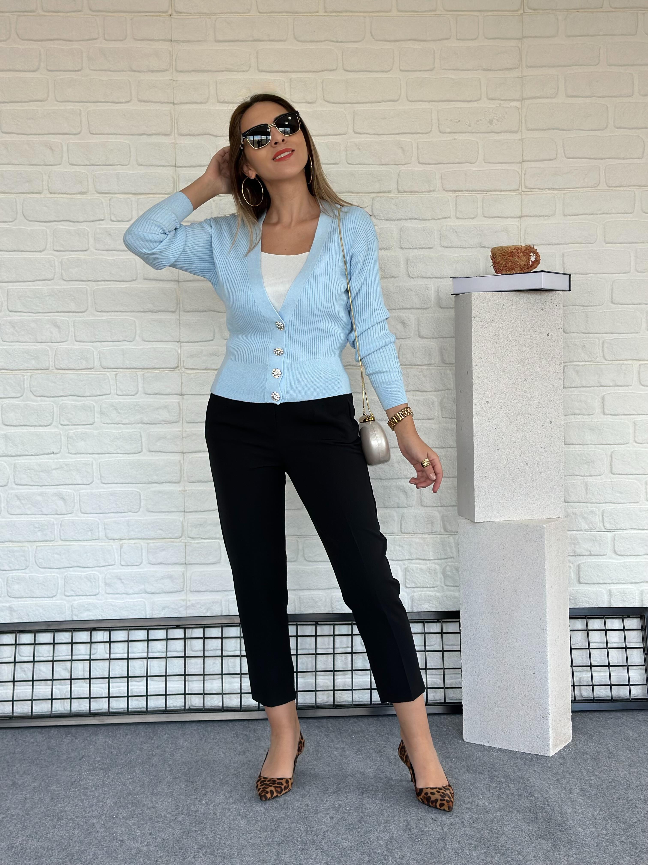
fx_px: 1198
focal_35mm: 48
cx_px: 324
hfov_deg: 30.3
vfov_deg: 39.7
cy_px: 432
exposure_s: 1/317
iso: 80
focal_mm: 6.86
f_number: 1.78
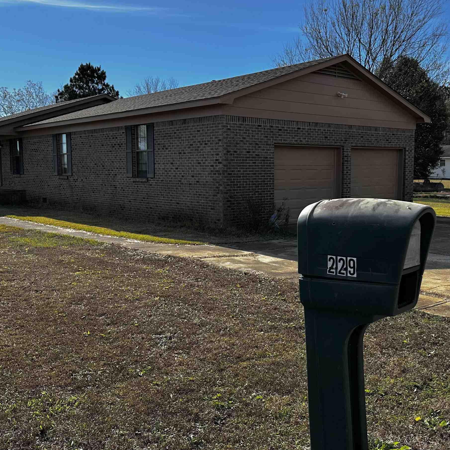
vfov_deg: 46.0
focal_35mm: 36
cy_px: 222
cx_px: 243
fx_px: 529
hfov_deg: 46.0
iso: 80
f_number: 1.78
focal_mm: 6.86
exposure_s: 1/3356
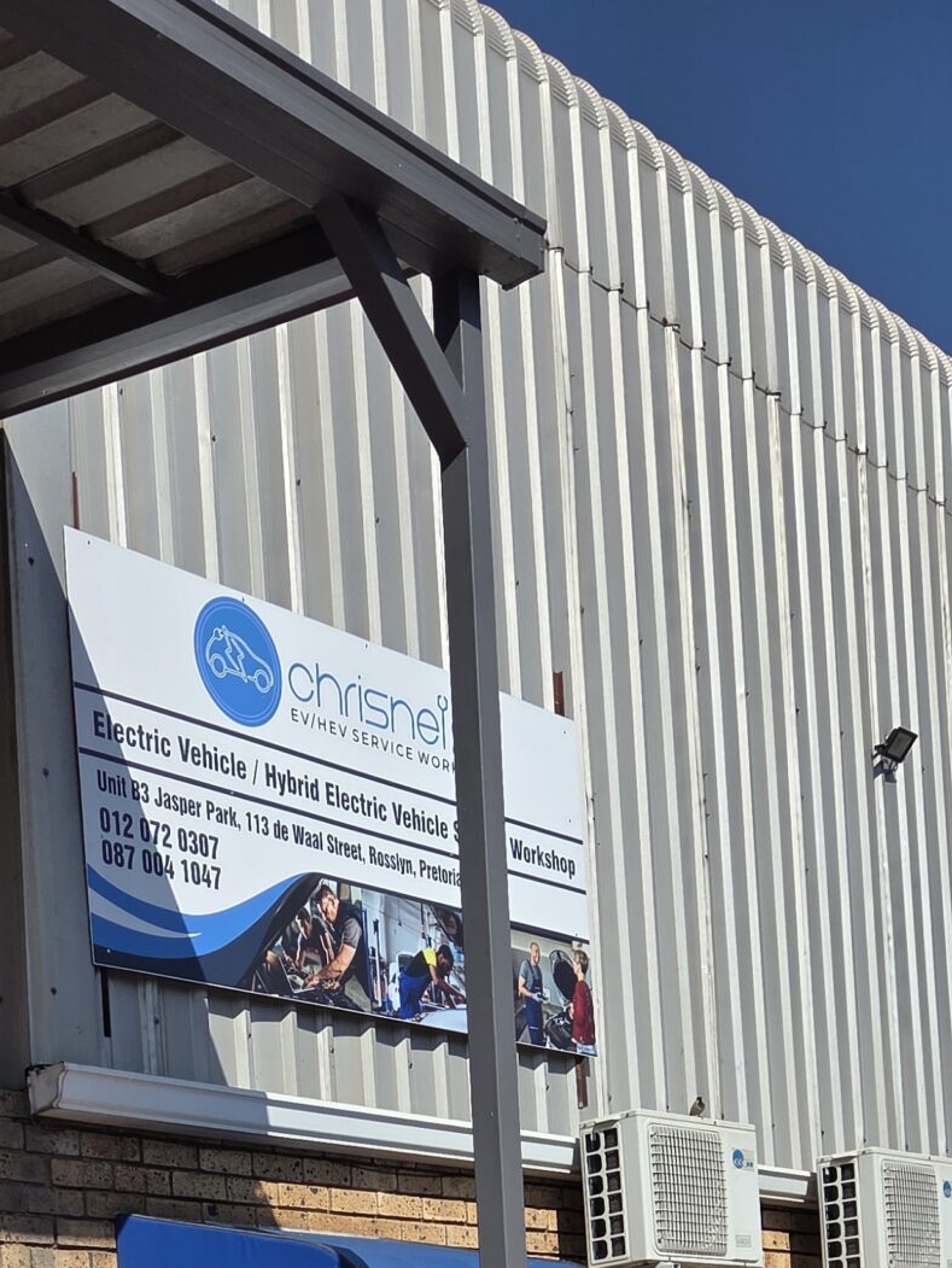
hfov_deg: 25.7
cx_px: 214
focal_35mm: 56
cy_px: 1515
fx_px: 2052
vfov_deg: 29.6
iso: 80
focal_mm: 5.4
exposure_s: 1/7328
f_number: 1.8
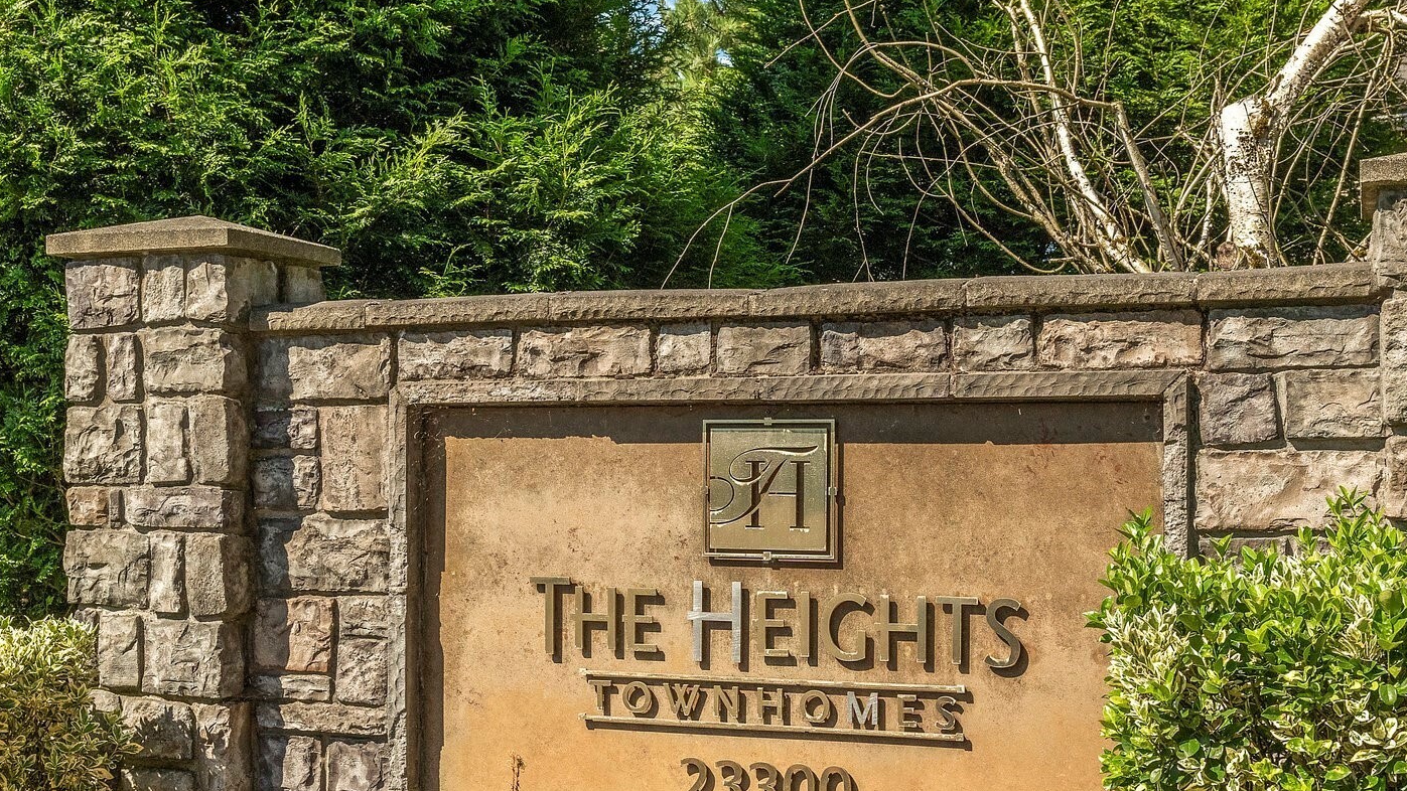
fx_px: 1791
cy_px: 526
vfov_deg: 24.8
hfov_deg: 42.9
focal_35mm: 48
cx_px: 681
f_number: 7.1
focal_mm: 27
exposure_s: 1/250
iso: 1250
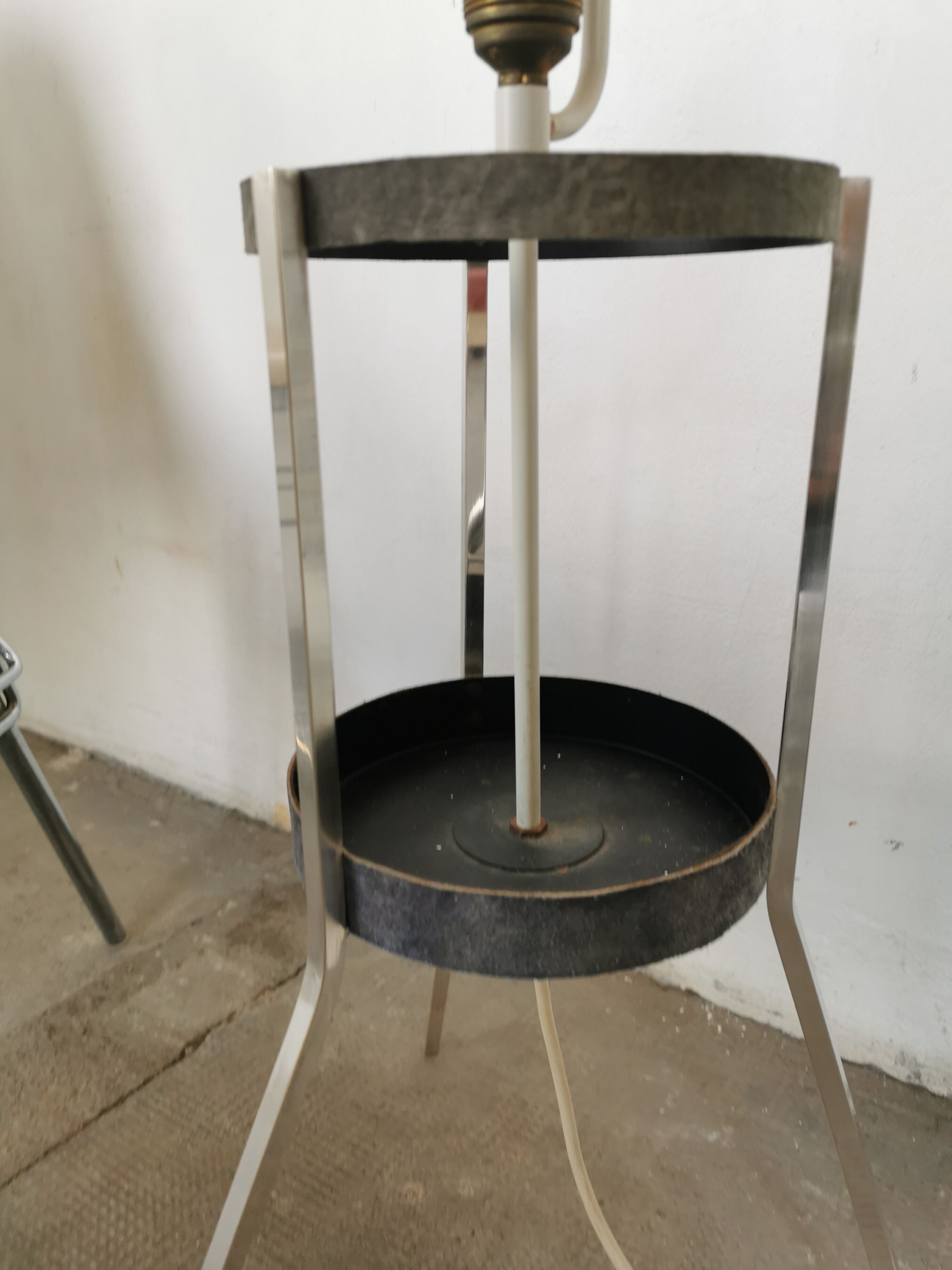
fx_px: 990
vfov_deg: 65.3
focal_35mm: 27
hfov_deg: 51.4
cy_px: 635
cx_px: 476
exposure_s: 1/100
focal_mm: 5.56
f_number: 1.6
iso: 80
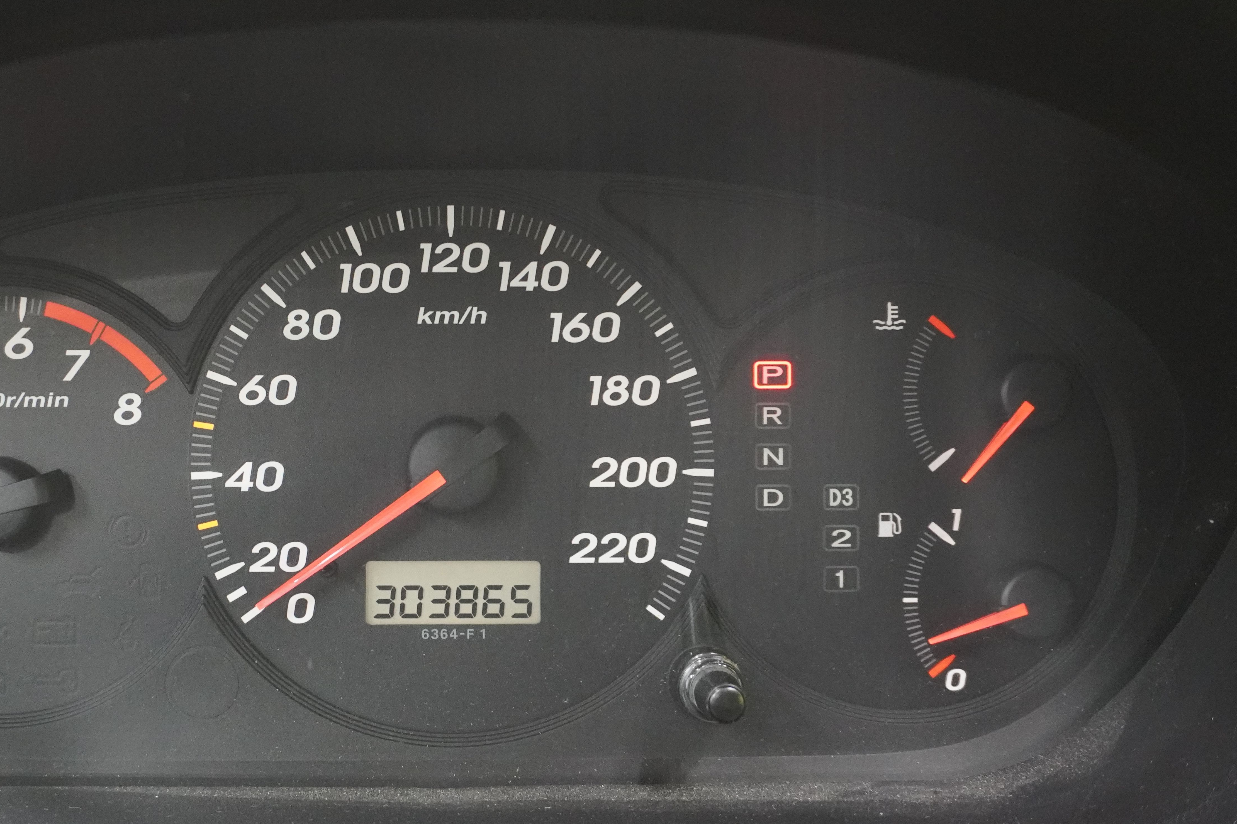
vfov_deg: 26.6
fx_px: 1741
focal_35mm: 51
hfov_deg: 38.8
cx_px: 445
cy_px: 452
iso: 5000
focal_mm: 25
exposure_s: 1/40
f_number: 4.5
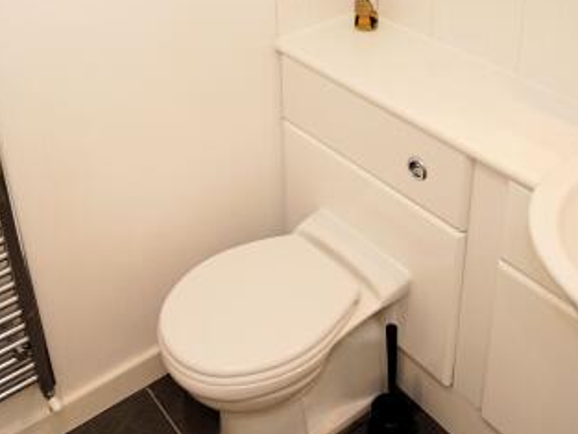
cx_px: 231
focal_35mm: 44
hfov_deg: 42.7
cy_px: 29
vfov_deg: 31.1
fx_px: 735
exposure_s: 1/60
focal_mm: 14
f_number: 2.8
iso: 100
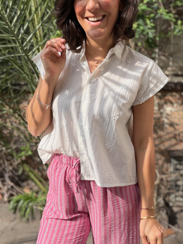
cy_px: 132
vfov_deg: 47.8
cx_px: 82
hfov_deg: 36.8
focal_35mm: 39
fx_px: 275
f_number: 1.9
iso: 25
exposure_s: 1/563
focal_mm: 2.71
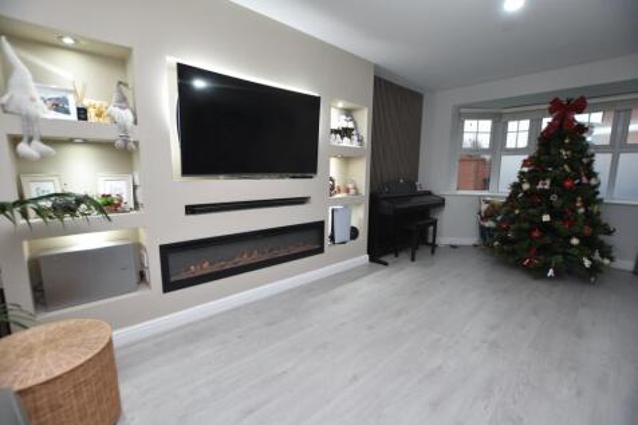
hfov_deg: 100.4
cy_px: 212
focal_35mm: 15
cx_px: 319
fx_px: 266
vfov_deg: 77.3
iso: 100
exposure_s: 1/15
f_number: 3.5
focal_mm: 10
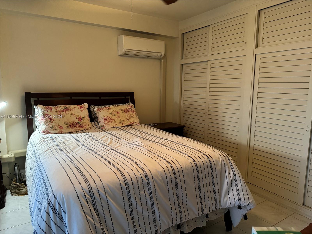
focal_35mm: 24
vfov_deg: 56.8
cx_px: 156
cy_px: 117
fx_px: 216
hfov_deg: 71.6
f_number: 1.78
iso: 640
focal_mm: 6.86
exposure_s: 1/60
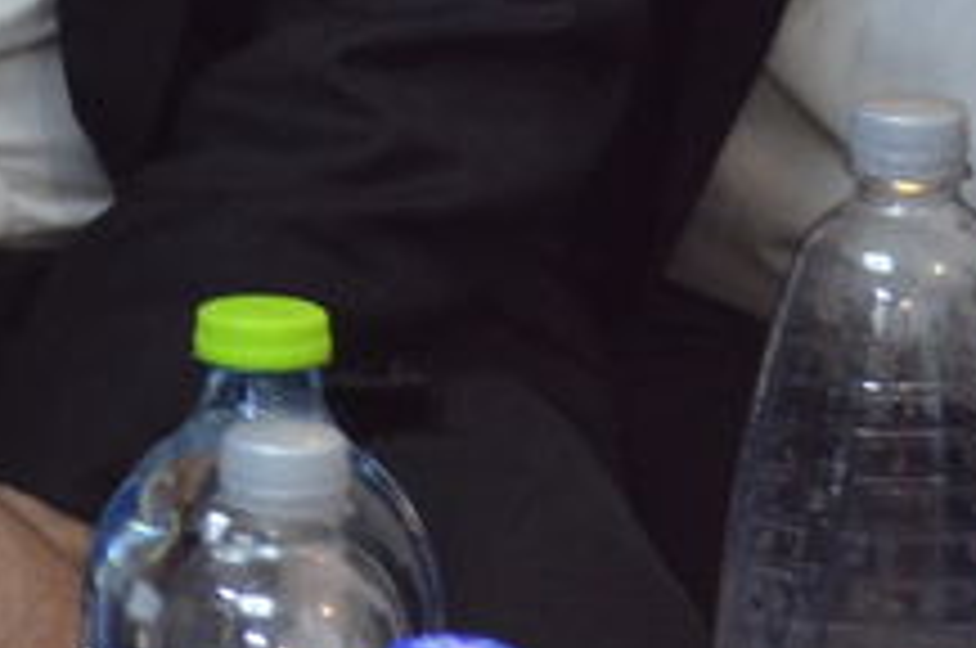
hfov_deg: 4.3
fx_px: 12588
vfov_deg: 2.9
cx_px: -1781
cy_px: -754
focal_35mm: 465
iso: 800
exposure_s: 1/50
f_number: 4.5
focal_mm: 48
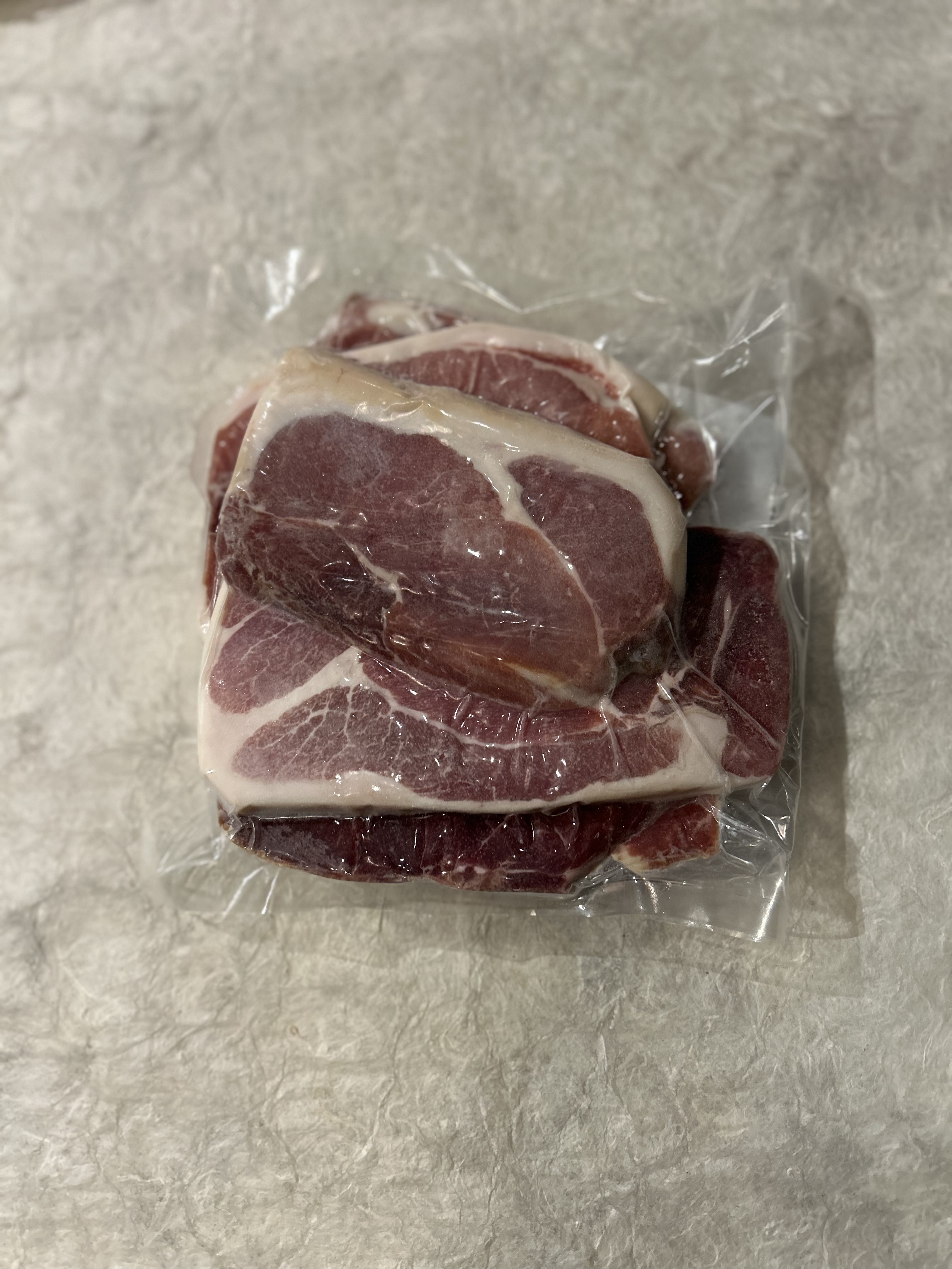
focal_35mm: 26
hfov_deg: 53.1
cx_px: 476
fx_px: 953
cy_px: 634
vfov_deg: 67.3
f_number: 1.5
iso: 320
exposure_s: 1/50
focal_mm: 5.7
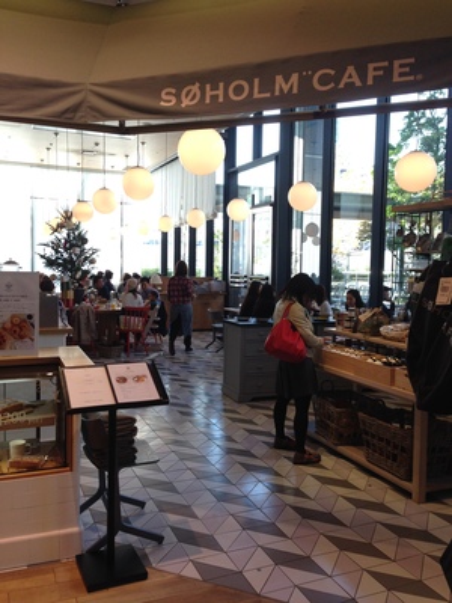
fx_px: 575
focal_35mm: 33
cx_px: 226
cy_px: 302
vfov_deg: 55.4
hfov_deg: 42.9
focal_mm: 4.12
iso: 80
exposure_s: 1/120
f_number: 2.4
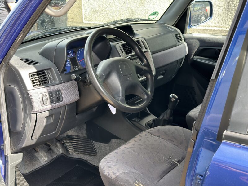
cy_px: 93
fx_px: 344
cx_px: 124
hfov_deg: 39.7
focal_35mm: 48
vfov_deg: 30.3
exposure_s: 1/146
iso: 80
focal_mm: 6.86
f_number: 1.78
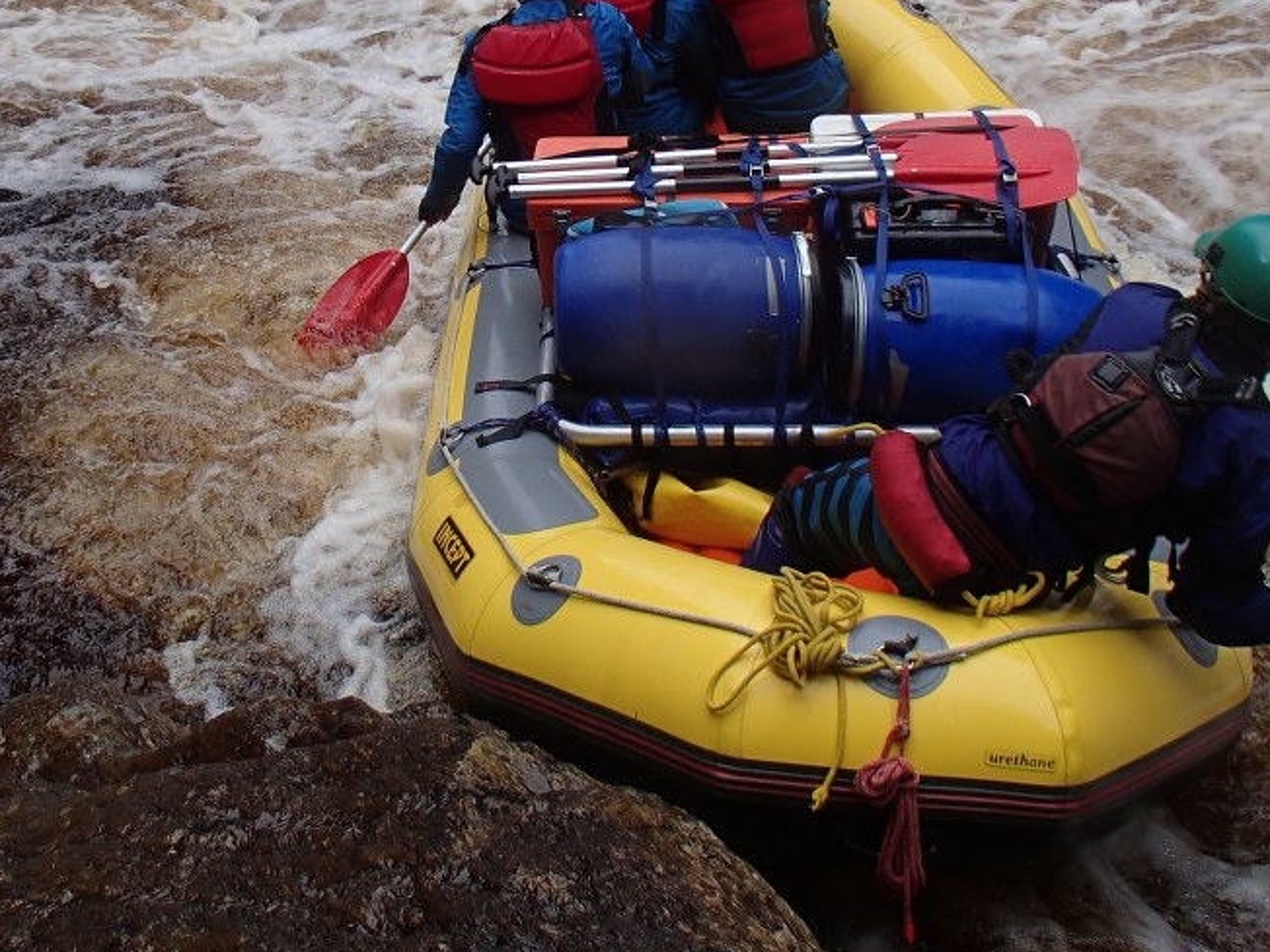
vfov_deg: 32.2
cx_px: 508
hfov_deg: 42.7
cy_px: 232
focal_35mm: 44
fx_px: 1614
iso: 100
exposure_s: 1/200
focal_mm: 5
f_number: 3.9
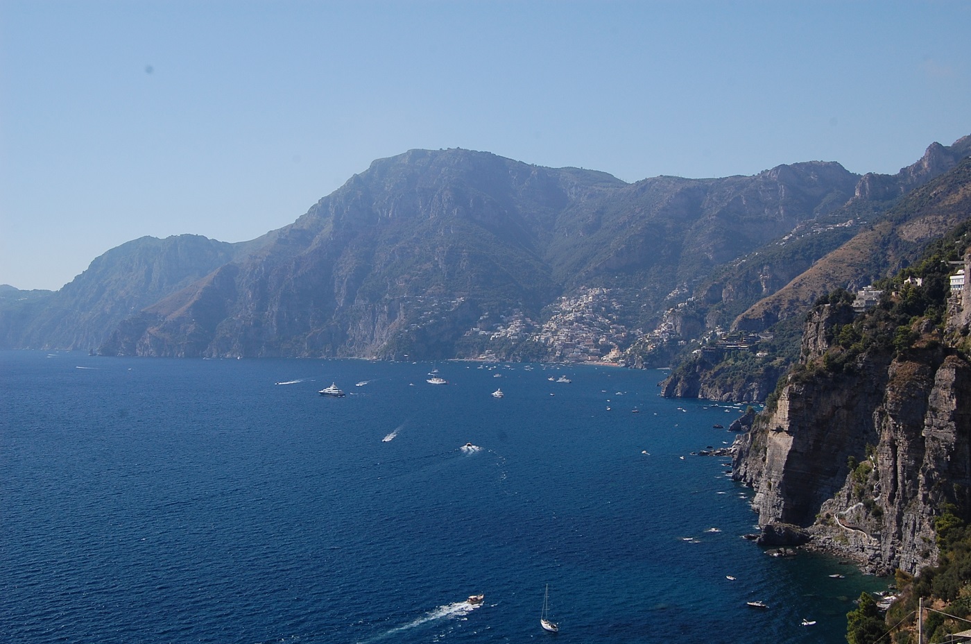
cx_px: 486
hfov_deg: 43.7
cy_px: 322
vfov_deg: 29.8
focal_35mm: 45
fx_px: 1212
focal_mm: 30
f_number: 10
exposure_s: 1/250
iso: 320
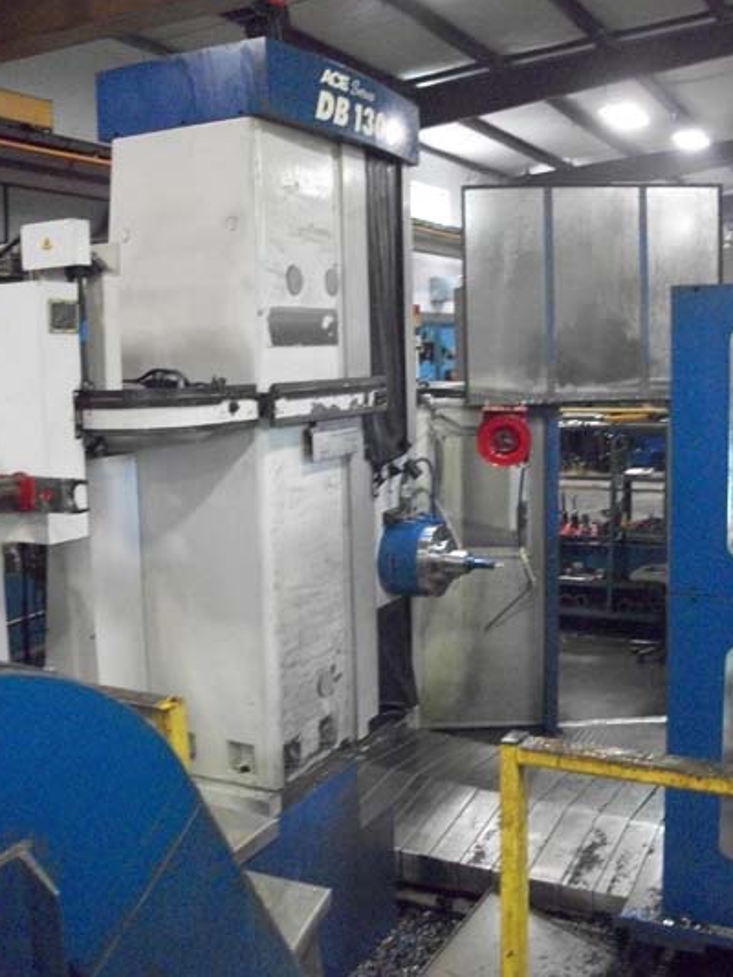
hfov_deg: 39.7
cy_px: 444
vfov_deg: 51.3
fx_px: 1016
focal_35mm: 36
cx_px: 359
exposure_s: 1/40
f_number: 2.9
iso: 640
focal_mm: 5.7
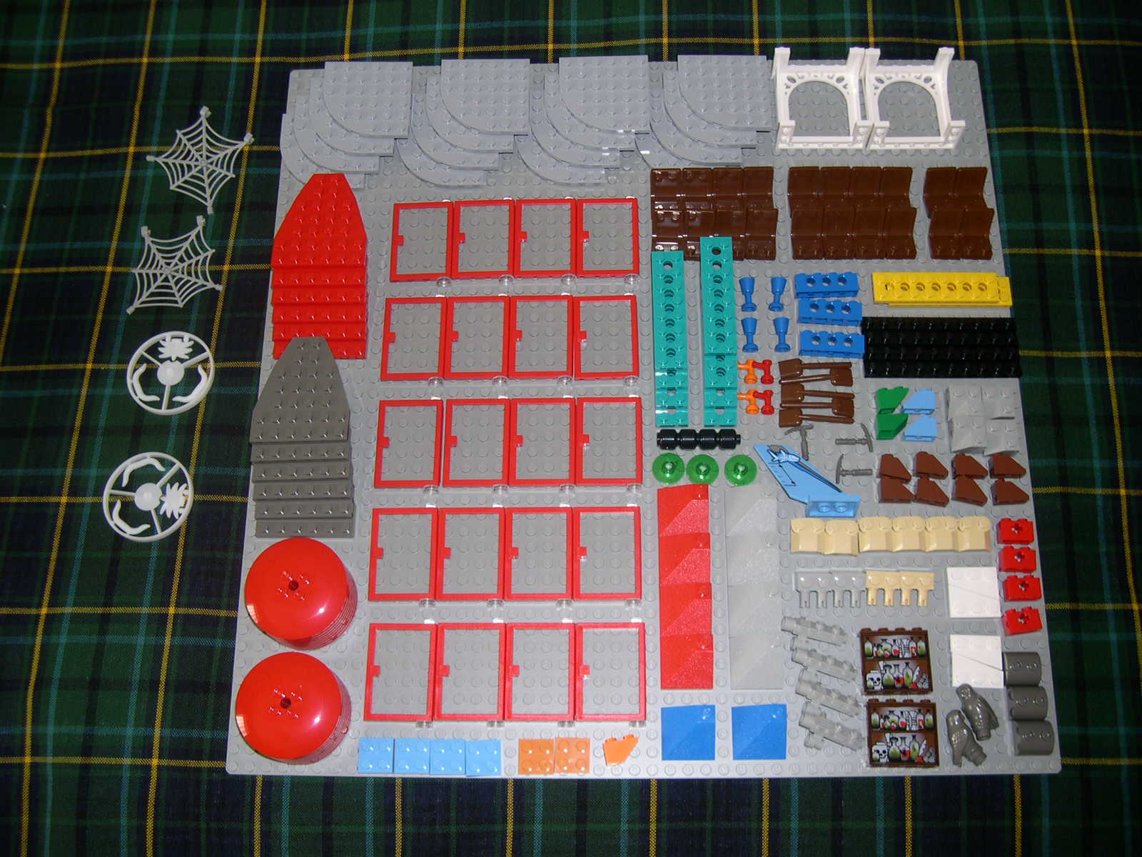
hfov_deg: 49.0
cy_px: 428
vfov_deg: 37.7
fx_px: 1254
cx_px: 571
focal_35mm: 38
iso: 100
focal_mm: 8
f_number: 2.8
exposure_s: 1/60
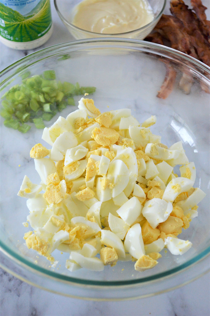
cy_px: 158
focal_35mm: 60
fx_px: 526
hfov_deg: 22.6
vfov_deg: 33.4
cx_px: 105
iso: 1250
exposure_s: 1/500
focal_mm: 40
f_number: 5.3
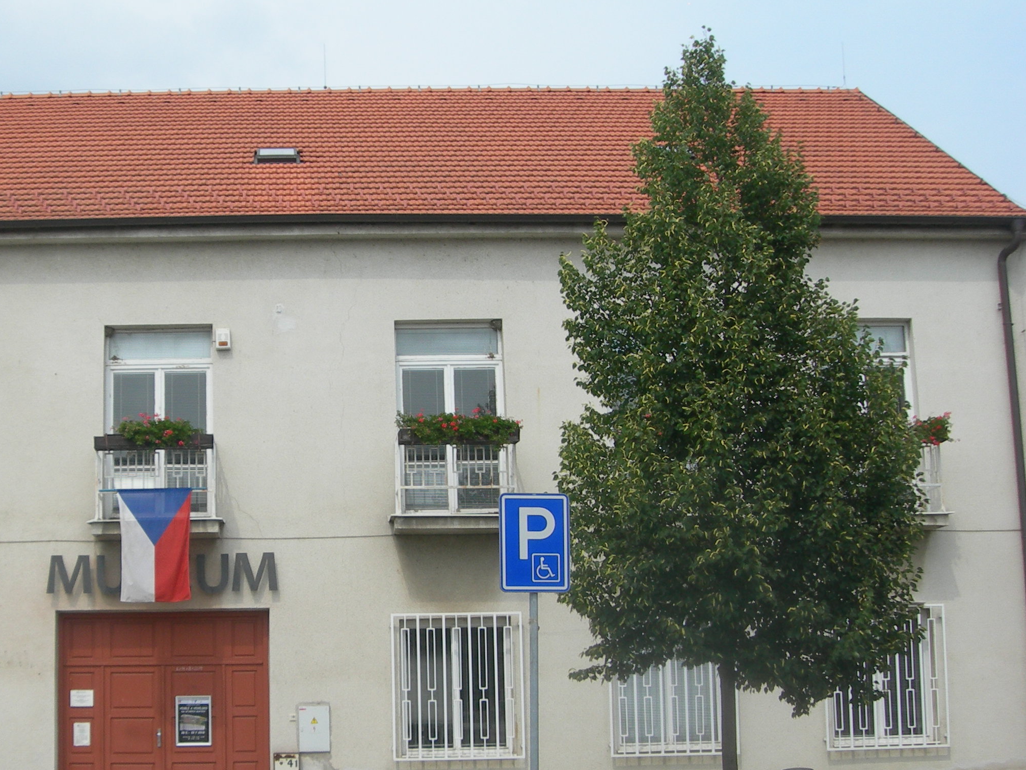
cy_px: 504
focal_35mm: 58
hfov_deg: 32.7
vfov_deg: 25.1
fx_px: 1719
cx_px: 279
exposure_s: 1/462
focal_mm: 7.8
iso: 50
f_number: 4.8
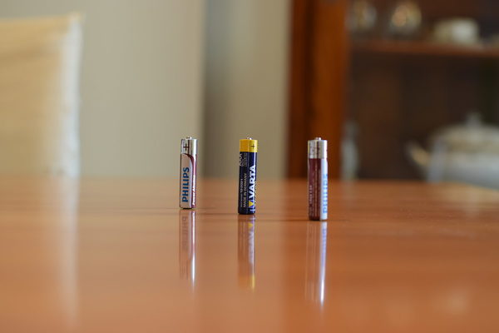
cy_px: 166
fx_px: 728
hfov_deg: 37.9
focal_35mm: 52
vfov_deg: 25.8
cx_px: 250
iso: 200
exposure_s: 1/100
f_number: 3.2
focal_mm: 35
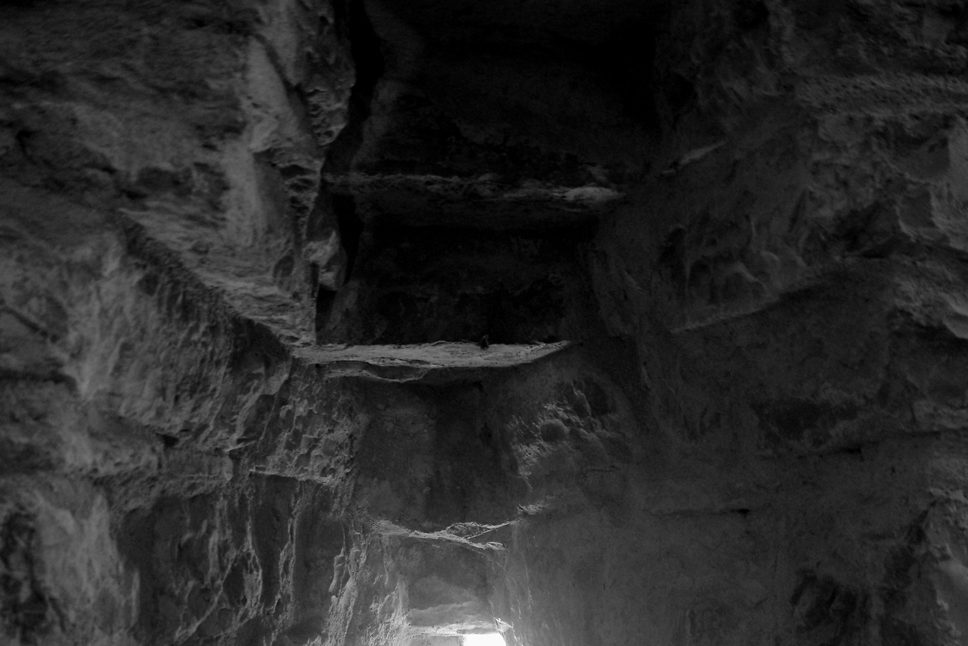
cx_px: 488
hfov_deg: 47.4
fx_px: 1102
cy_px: 682
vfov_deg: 29.9
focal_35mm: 41
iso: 1600
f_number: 3.5
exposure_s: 1/40
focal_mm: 18
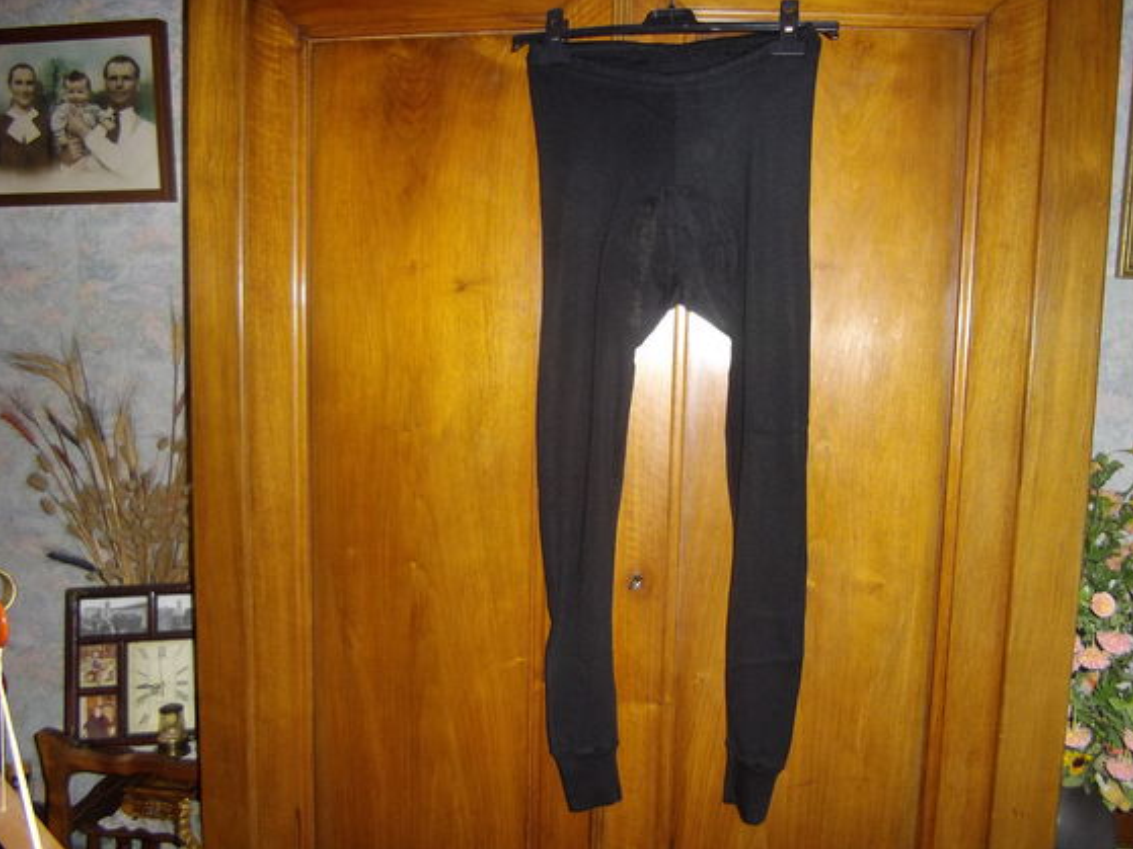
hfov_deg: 61.6
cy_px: 415
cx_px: 602
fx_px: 949
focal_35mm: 29
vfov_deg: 48.2
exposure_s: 1/50
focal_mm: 4.9
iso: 210
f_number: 3.2
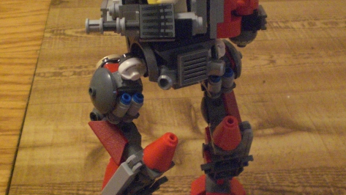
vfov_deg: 21.4
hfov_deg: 37.2
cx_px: 165
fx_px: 514
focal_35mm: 56
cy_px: 87
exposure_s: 1/60
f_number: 3.1
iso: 800
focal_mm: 6.3
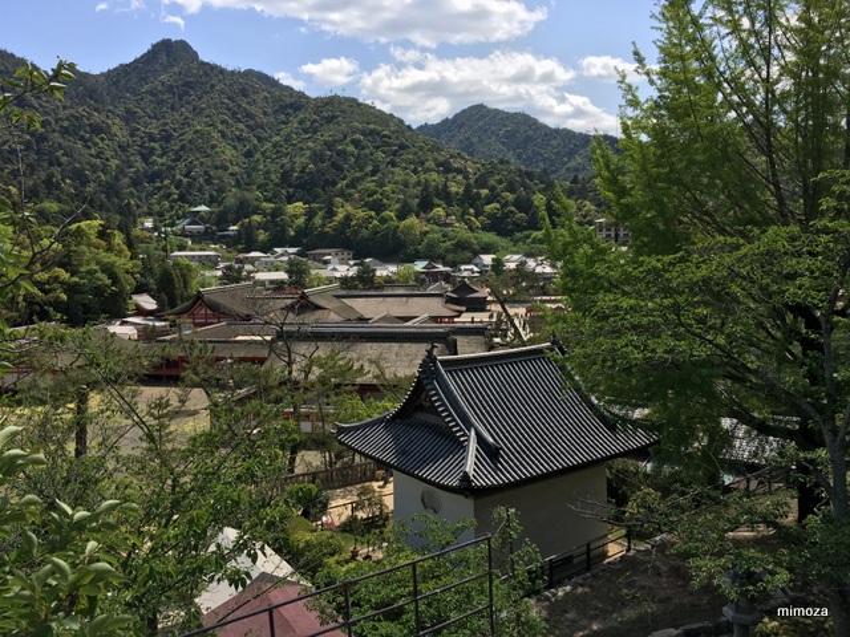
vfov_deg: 48.2
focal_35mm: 29
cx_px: 425
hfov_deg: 61.7
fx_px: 712
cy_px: 318
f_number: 2.2
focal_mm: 4.15
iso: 25
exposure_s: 1/1570
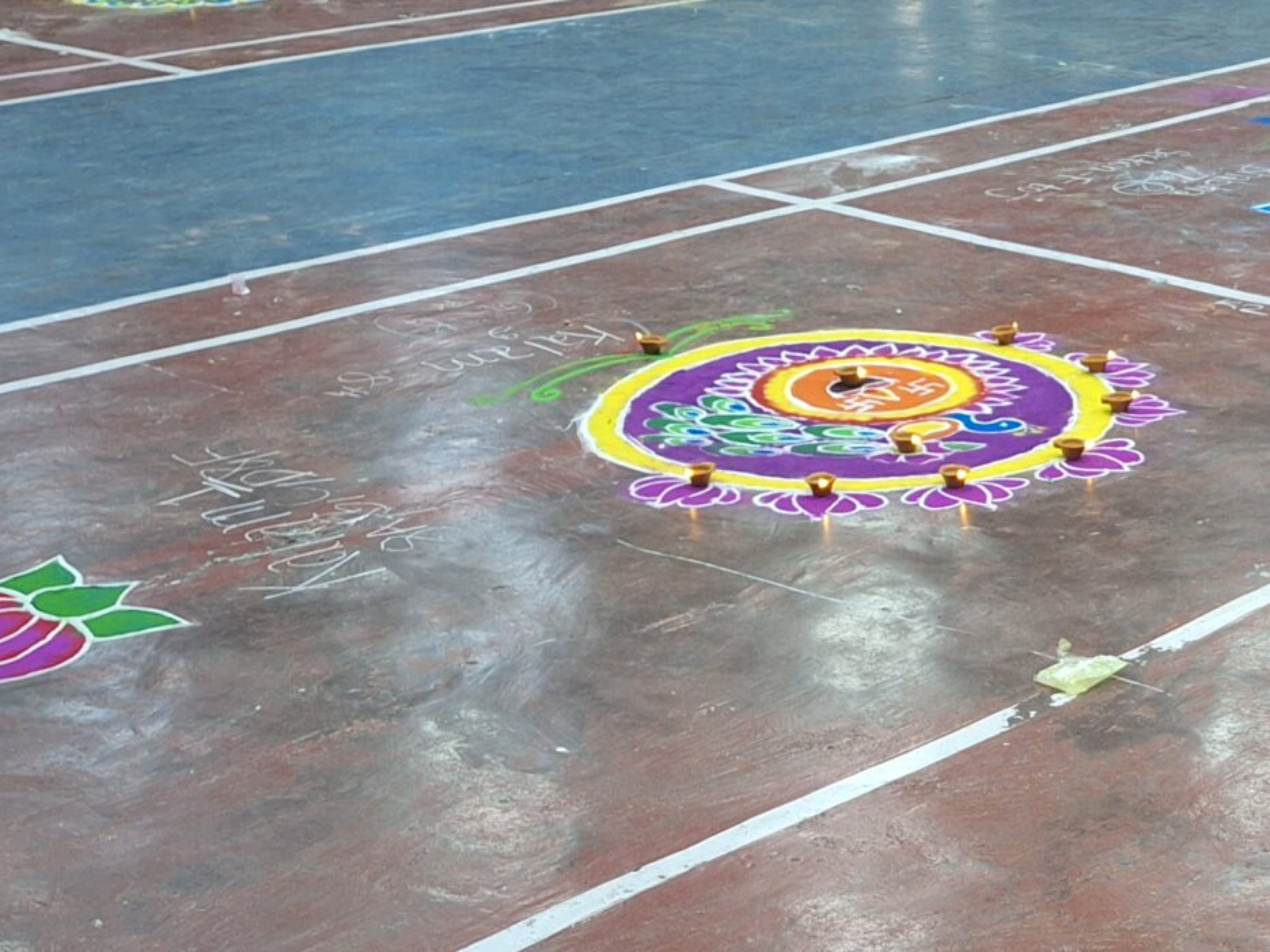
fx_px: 2311
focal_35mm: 63
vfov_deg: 22.1
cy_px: 1033
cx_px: 1164
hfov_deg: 29.4
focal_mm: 5.54
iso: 320
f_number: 1.8
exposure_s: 1/25
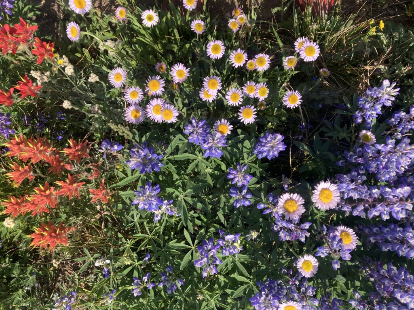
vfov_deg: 49.7
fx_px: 335
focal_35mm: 28
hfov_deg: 63.4
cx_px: 207
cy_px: 155
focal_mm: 3.99
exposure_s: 1/857
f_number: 1.8
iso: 20
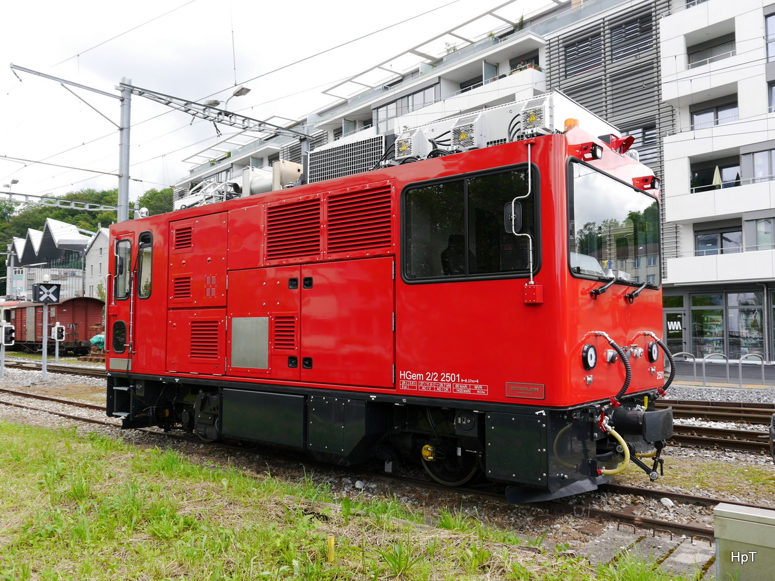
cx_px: 388
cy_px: 290
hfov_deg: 60.0
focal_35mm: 30
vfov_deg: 46.8
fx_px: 672
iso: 160
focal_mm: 15
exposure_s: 1/200
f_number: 5.6
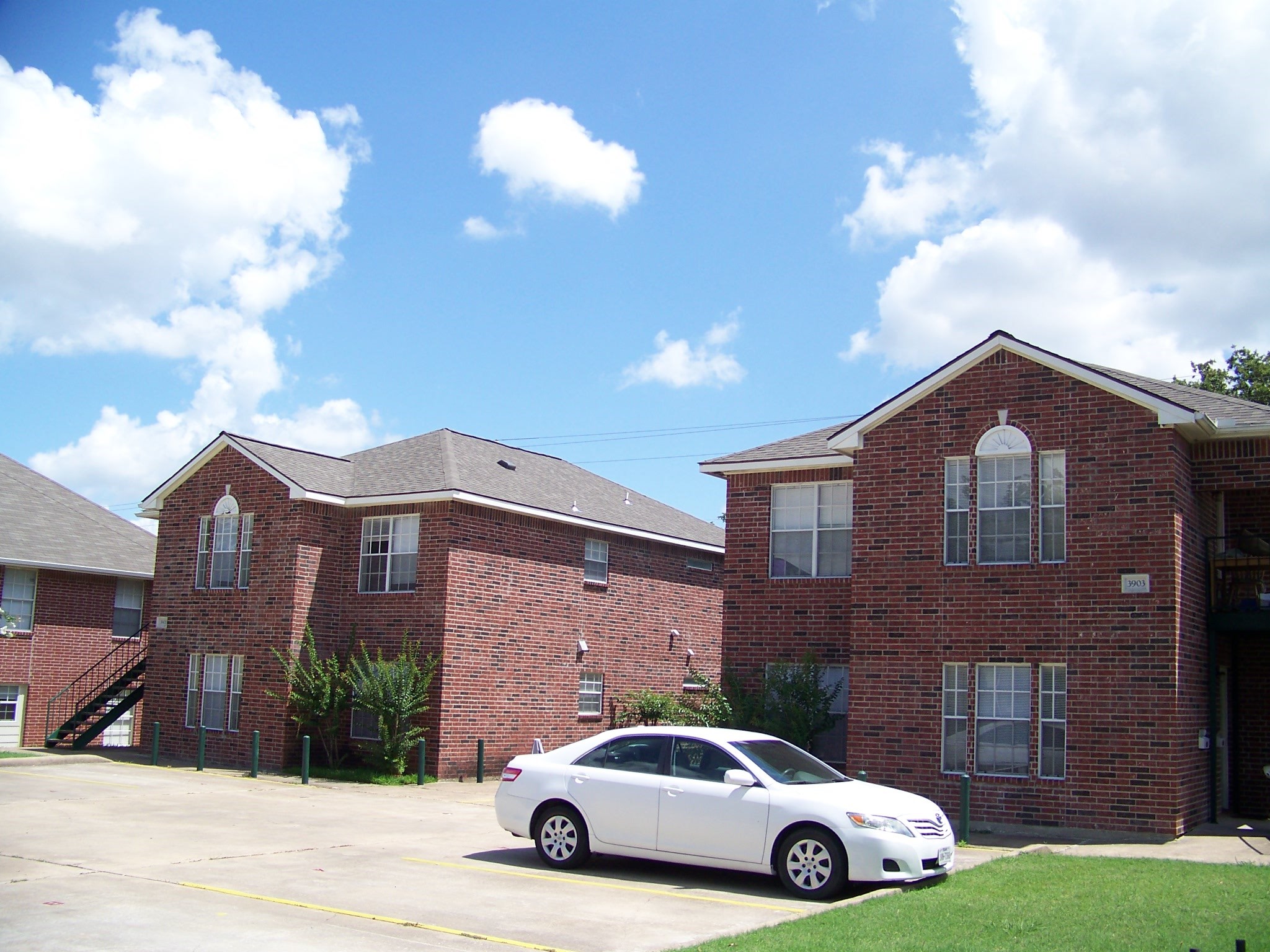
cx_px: 635
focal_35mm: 36
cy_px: 476
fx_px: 1321
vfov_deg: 39.7
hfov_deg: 51.4
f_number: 2.8
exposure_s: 1/800
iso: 64
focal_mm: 5.85
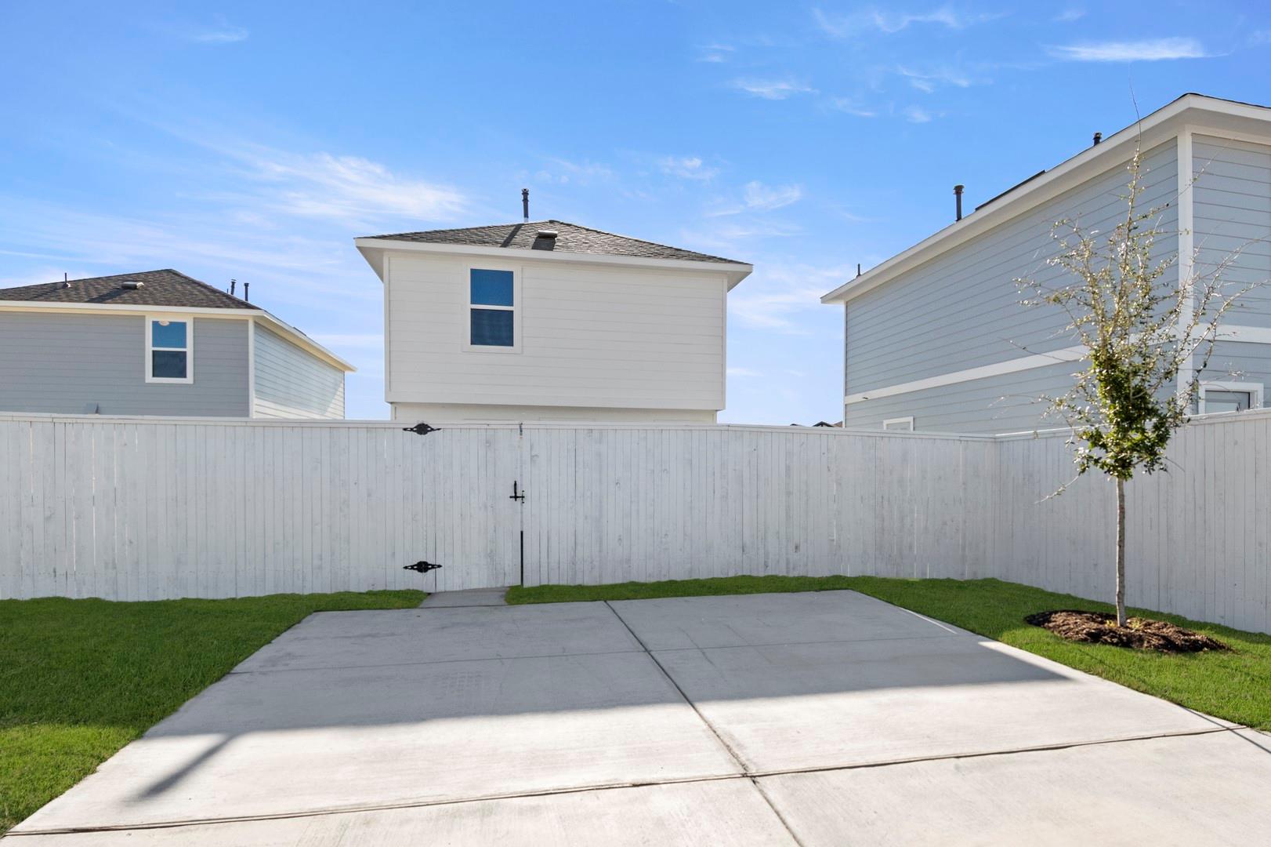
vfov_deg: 36.8
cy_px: 424
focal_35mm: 36
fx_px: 1270
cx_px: 636
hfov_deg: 53.2
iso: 400
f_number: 8
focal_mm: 24
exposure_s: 1/640
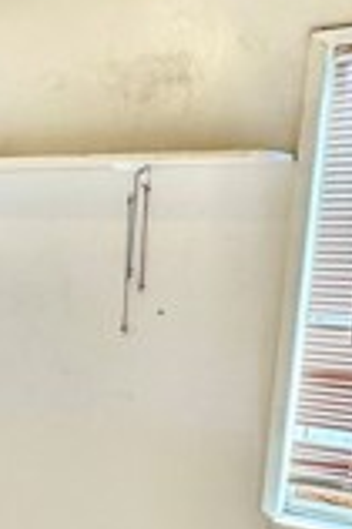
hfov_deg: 20.7
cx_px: -117
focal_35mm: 59
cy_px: 429
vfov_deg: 32.9
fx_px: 867
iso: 125
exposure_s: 1/120
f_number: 2.2
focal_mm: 2.22
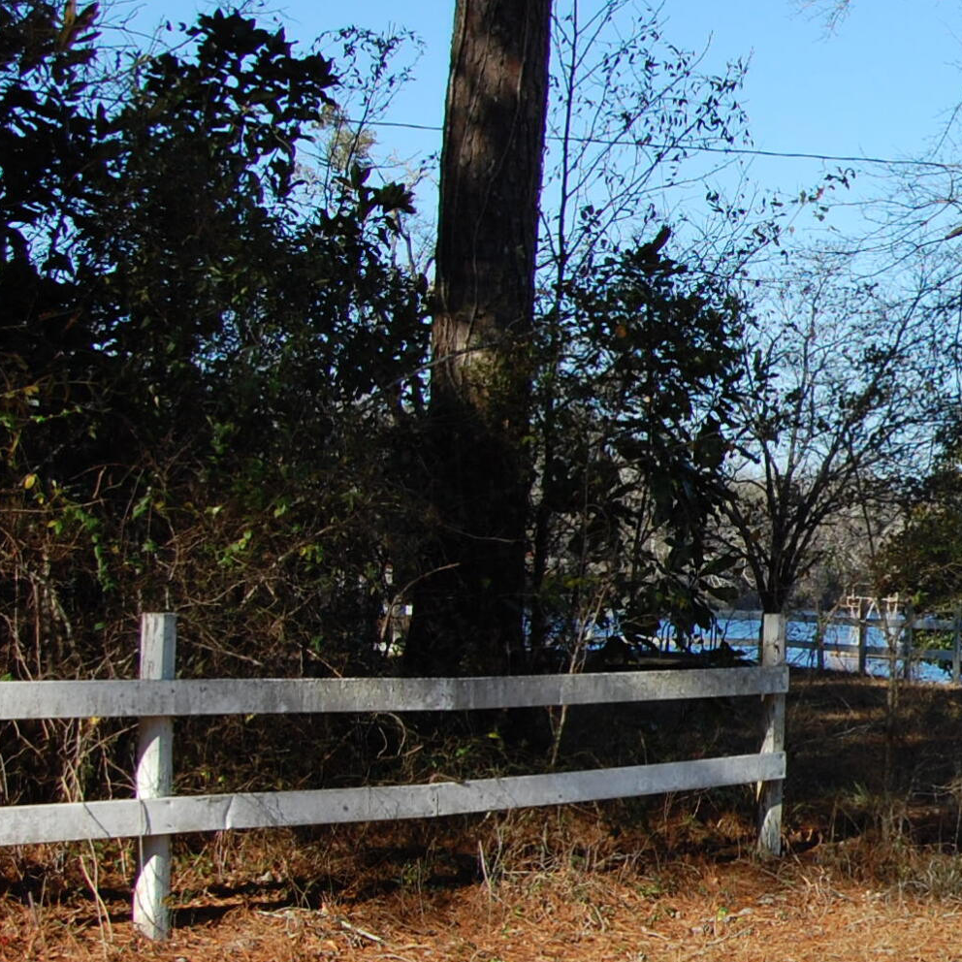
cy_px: 570
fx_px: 2421
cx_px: 1444
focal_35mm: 77
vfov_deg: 22.4
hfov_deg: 19.6
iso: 200
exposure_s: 1/250
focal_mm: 20
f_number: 8
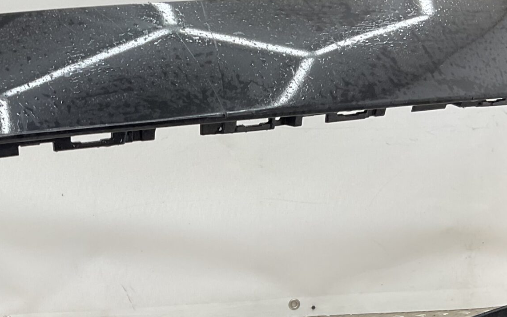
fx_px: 954
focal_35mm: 69
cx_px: 105
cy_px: 346
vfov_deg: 18.2
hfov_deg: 29.1
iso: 32
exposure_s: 1/100
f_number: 1.8
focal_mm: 3
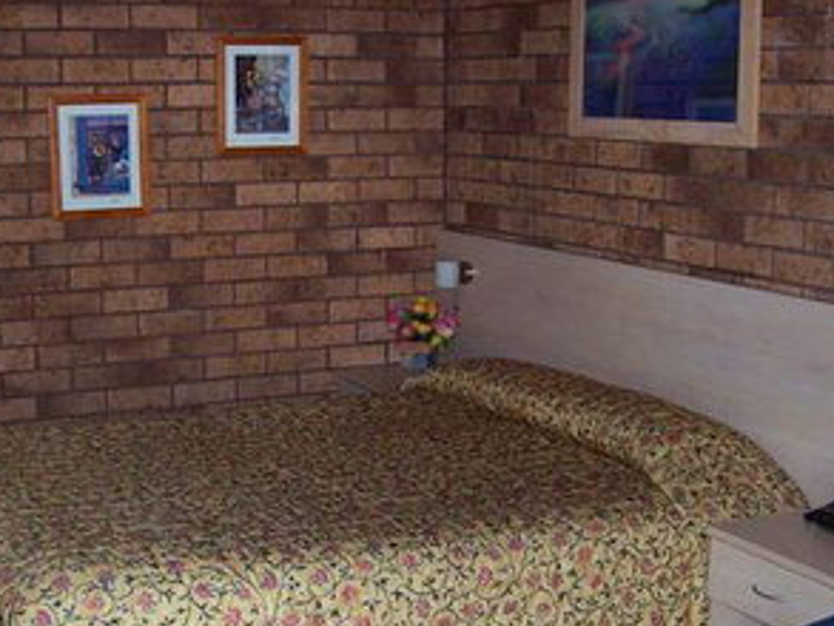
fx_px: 1422
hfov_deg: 32.7
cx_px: 370
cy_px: 393
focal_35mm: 59
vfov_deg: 24.8
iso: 140
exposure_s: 1/64
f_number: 2.7
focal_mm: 6
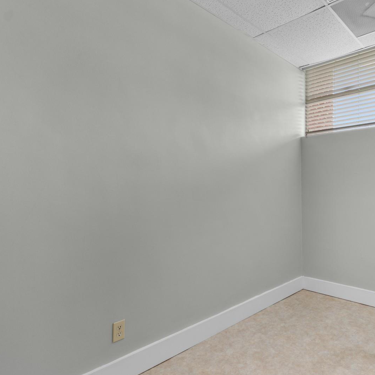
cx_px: 253
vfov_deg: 69.6
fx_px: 270
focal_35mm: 22
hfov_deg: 67.5
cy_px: 187
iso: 100
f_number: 4.8
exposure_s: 1/4
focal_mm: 11.5
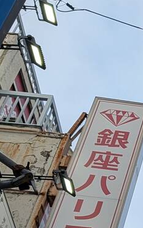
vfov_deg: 16.7
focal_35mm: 110
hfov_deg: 10.3
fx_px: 686
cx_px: 341
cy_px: 370
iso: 19
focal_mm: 6.9
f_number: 1.68
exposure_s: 1/652
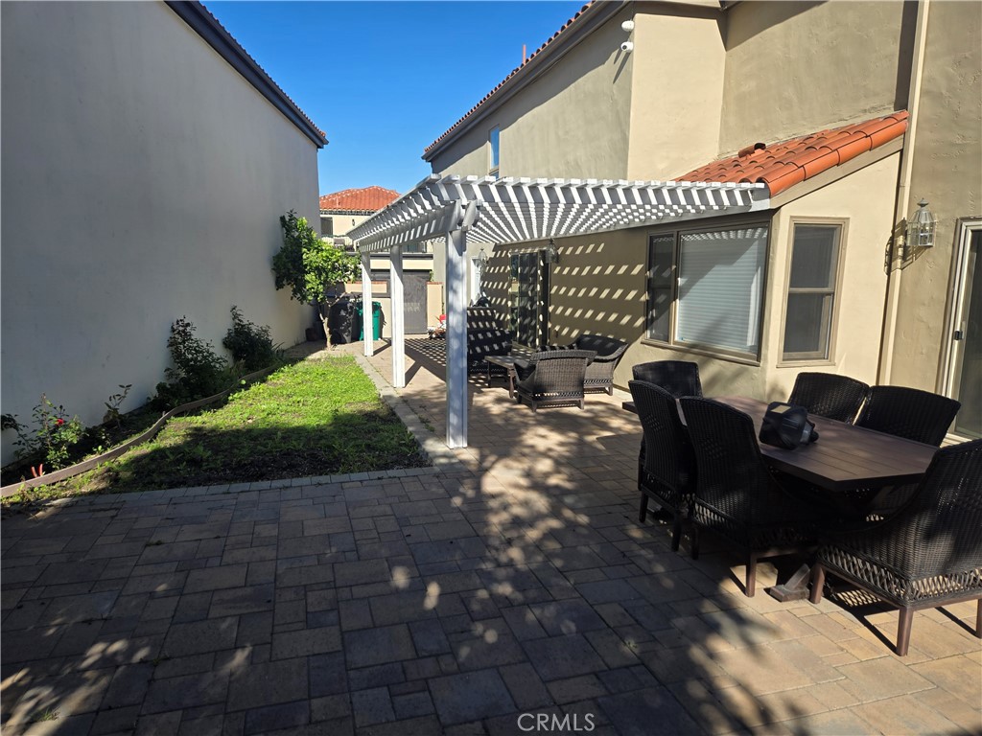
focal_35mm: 23
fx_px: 652
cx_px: 491
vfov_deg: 58.9
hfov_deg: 73.9
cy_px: 368
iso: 25
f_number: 1.8
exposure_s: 1/1369
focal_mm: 5.4
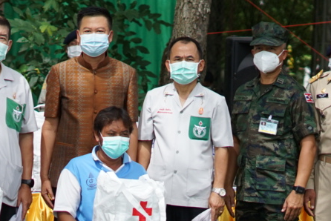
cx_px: -34
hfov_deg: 11.2
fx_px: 1665
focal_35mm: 181
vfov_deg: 7.6
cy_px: 56
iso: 400
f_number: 2
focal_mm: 50
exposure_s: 1/6400
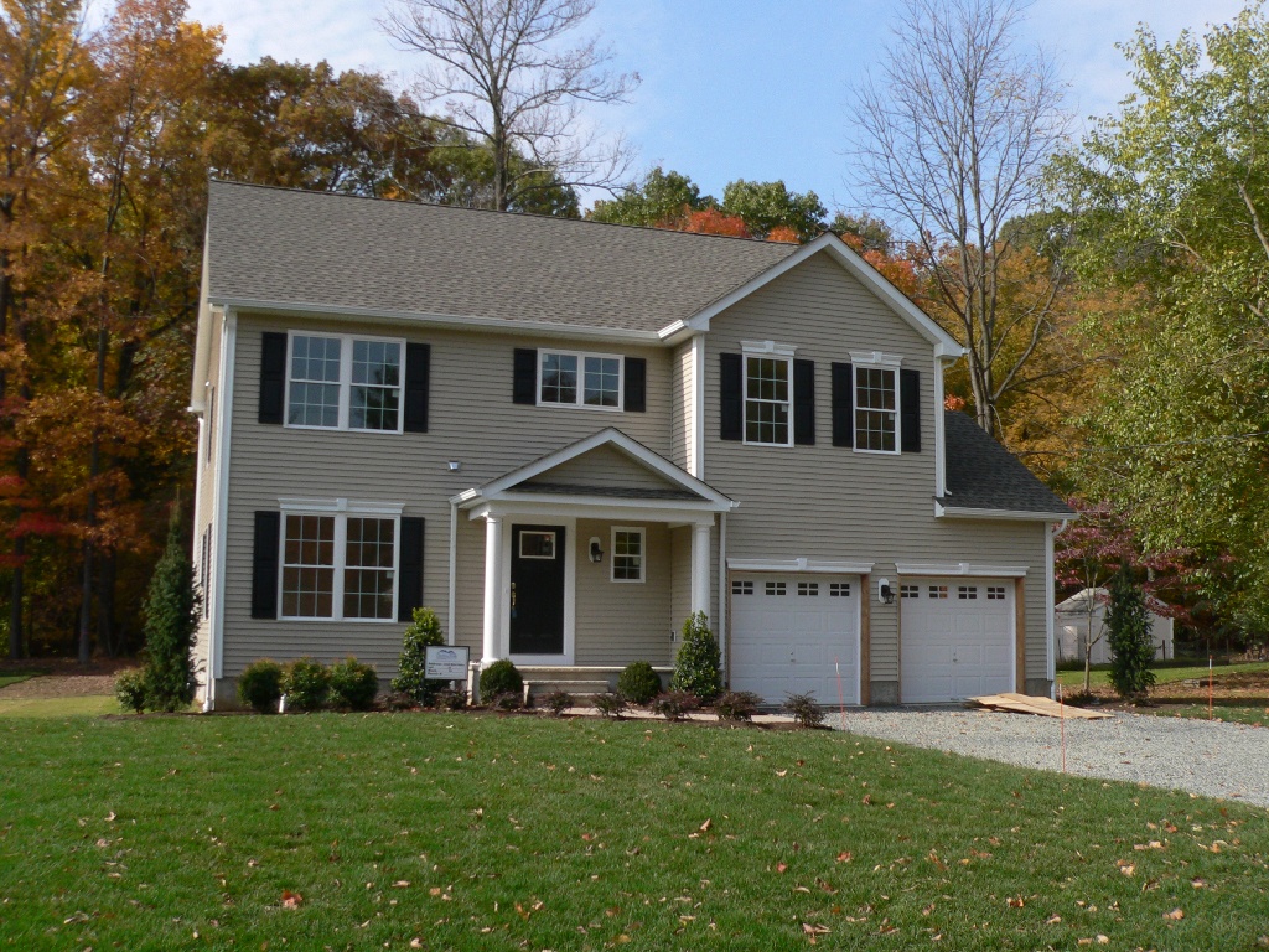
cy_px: 476
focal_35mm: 36
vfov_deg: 39.7
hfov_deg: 51.4
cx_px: 634
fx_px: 1320
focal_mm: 6
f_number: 4
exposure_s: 1/800
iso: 100
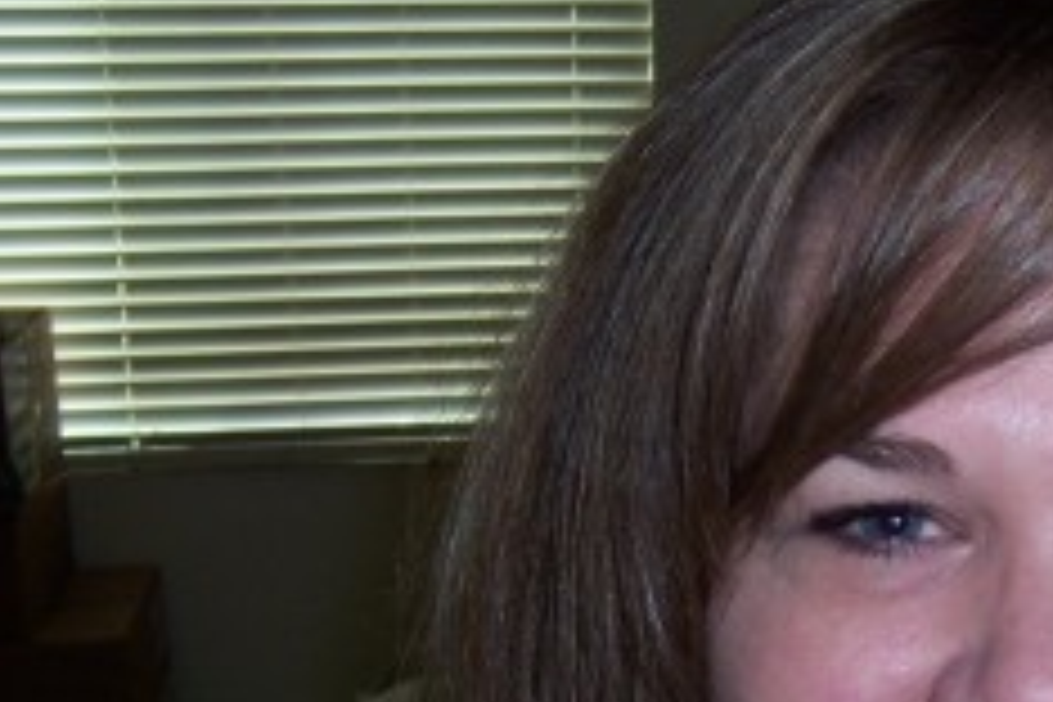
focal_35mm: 66
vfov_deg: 20.4
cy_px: 560
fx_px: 1930
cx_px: 792
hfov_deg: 30.0
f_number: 2.8
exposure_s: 1/60
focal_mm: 5.5
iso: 80
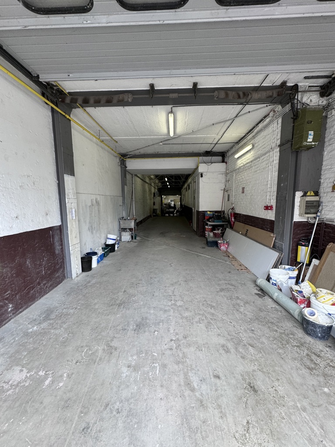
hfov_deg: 85.7
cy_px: 224
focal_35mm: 14
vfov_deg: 102.1
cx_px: 168
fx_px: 181
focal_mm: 2.22
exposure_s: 1/100
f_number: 2.2
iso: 160
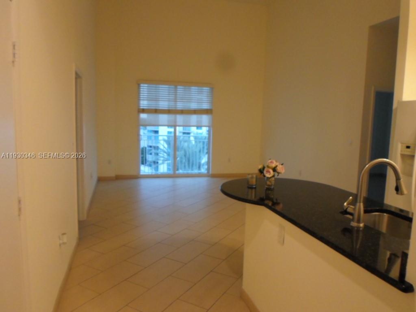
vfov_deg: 54.9
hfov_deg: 69.4
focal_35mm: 25
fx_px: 300
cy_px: 156
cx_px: 208
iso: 240
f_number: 2.5
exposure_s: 1/30
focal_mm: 4.5
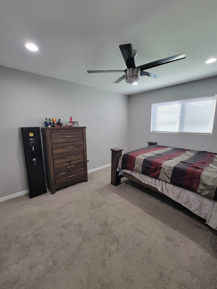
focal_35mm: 13
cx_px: 108
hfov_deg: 89.9
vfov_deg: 106.2
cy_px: 144
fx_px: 109
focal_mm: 2.2
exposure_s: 1/60
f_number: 2.2
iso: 200
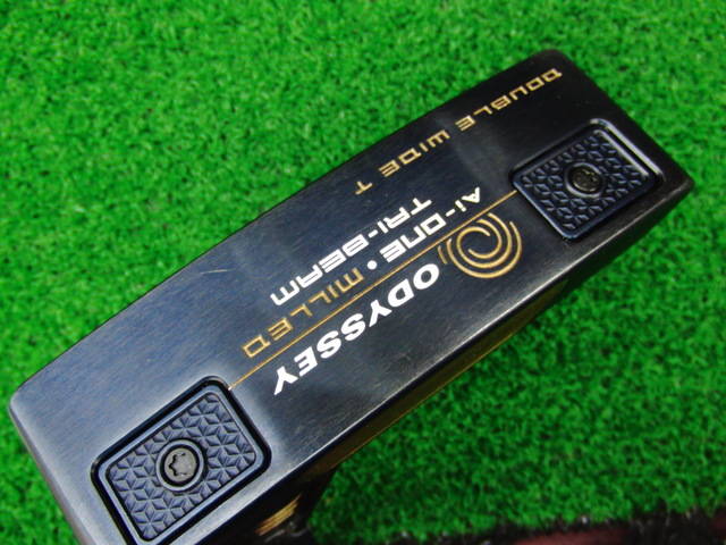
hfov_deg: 50.1
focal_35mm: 37
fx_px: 776
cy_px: 272
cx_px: 363
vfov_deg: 38.7
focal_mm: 6.42
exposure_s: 1/25
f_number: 3.6
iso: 400
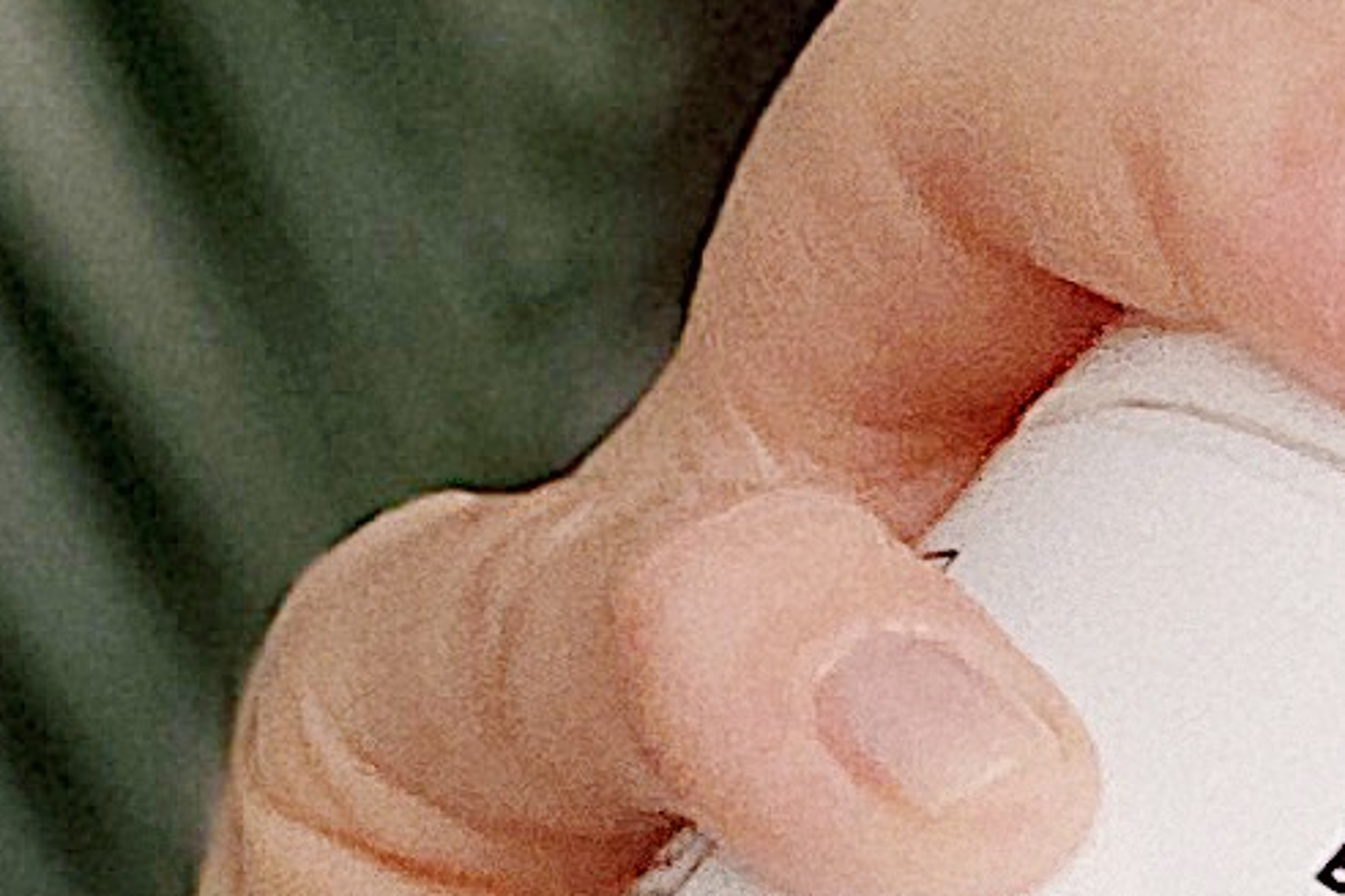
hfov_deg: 4.6
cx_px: 2015
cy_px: 2576
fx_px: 16550
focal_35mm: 443
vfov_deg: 3.1
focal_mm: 6
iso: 64
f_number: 2
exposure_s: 1/122
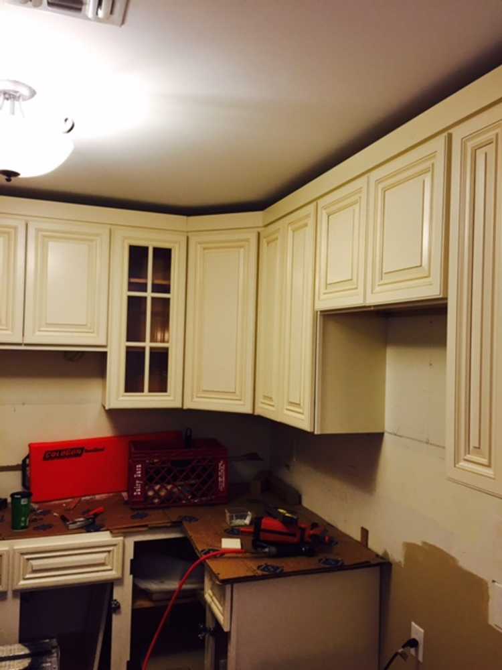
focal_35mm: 29
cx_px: 251
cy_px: 335
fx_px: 561
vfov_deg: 61.7
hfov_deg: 48.2
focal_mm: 4.15
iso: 80
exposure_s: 1/30
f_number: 2.2
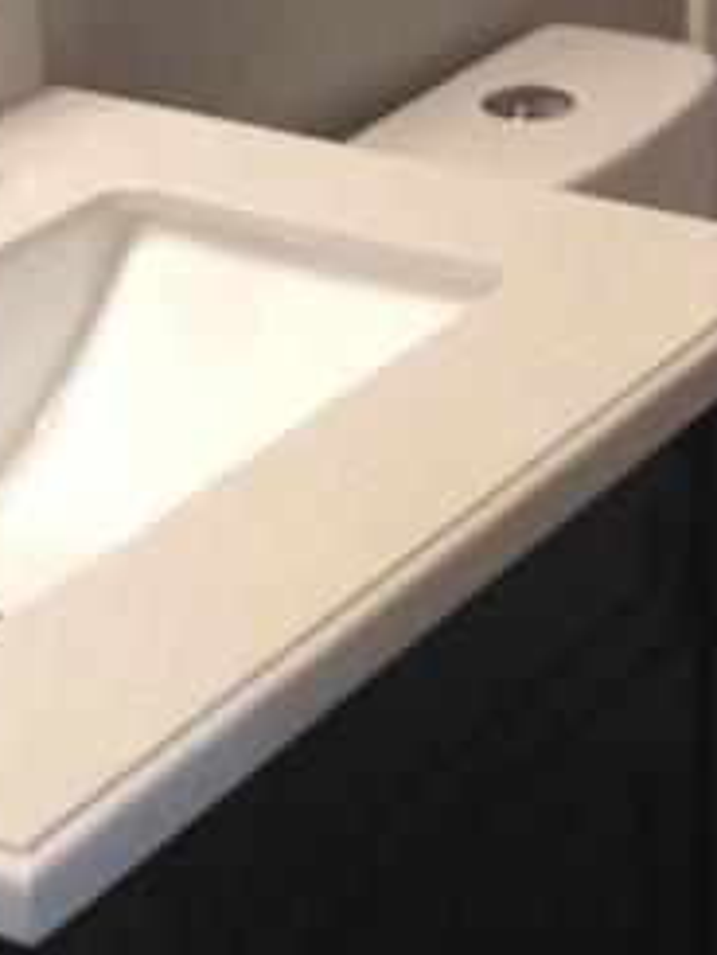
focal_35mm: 121
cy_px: 55
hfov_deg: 12.1
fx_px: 3339
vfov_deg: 16.0
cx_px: 690
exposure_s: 1/33
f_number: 2.2
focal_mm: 4.15
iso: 100
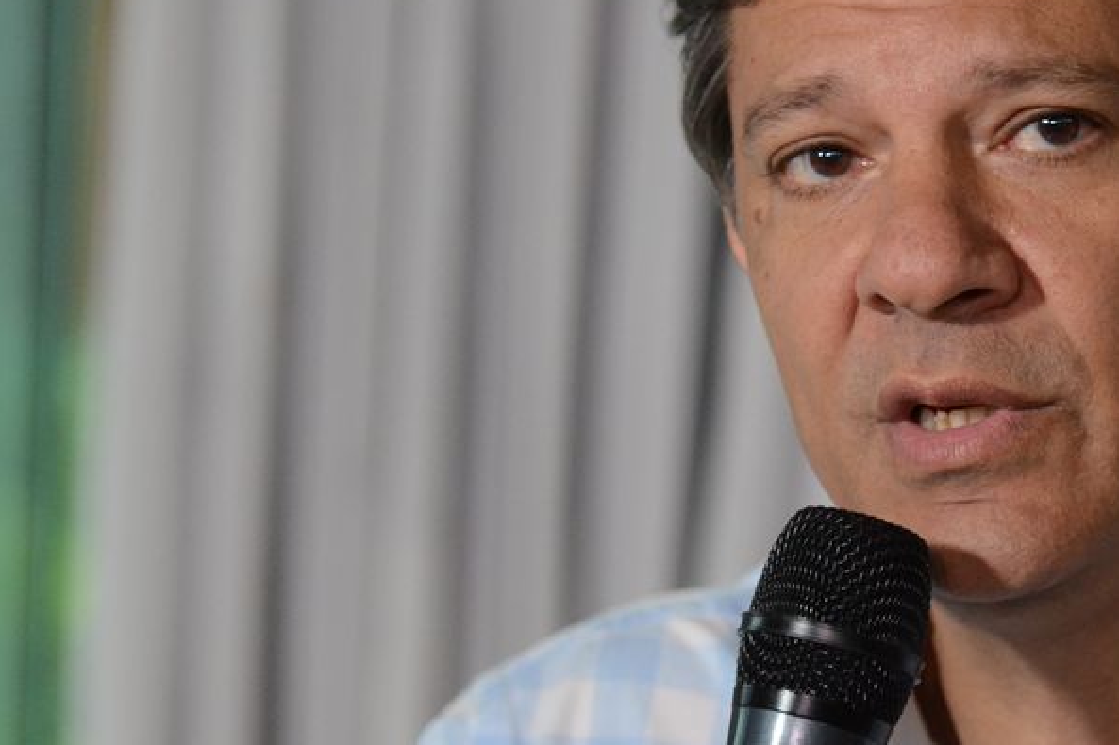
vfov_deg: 4.3
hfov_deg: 6.4
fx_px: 10037
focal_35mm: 323
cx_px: 921
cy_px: 300
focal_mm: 112
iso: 1600
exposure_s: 1/125
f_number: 3.2
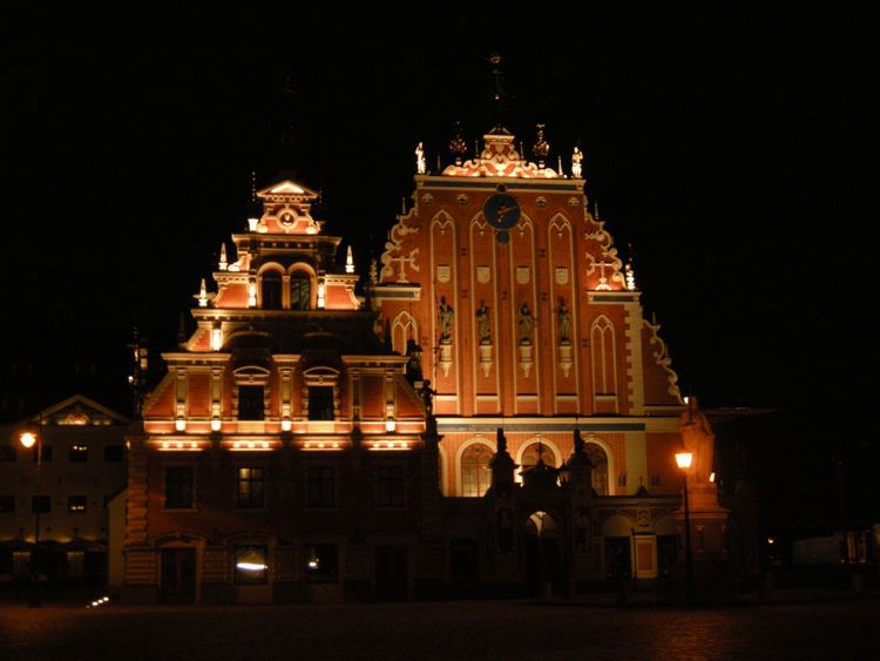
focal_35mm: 47
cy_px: 330
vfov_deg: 30.9
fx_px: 1195
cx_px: 440
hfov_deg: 40.4
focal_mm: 10.1
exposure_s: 1/10.1
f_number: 3.1
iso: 400
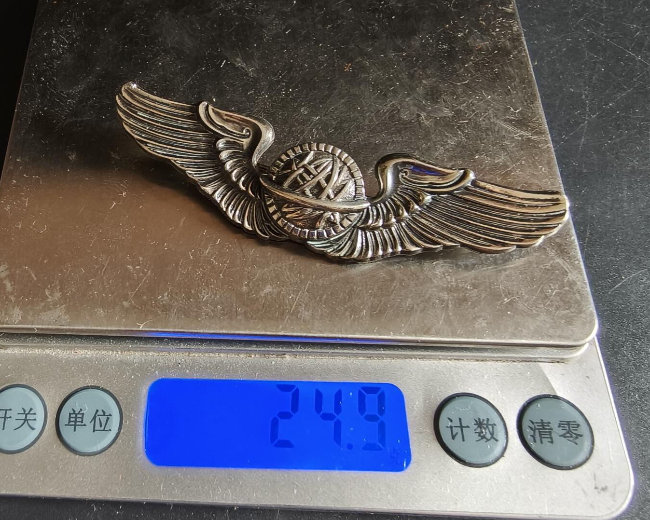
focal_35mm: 30
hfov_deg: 58.8
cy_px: 382
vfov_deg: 47.0
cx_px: 325
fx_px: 577
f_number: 2
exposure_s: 1/25
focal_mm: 2.32
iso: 1600
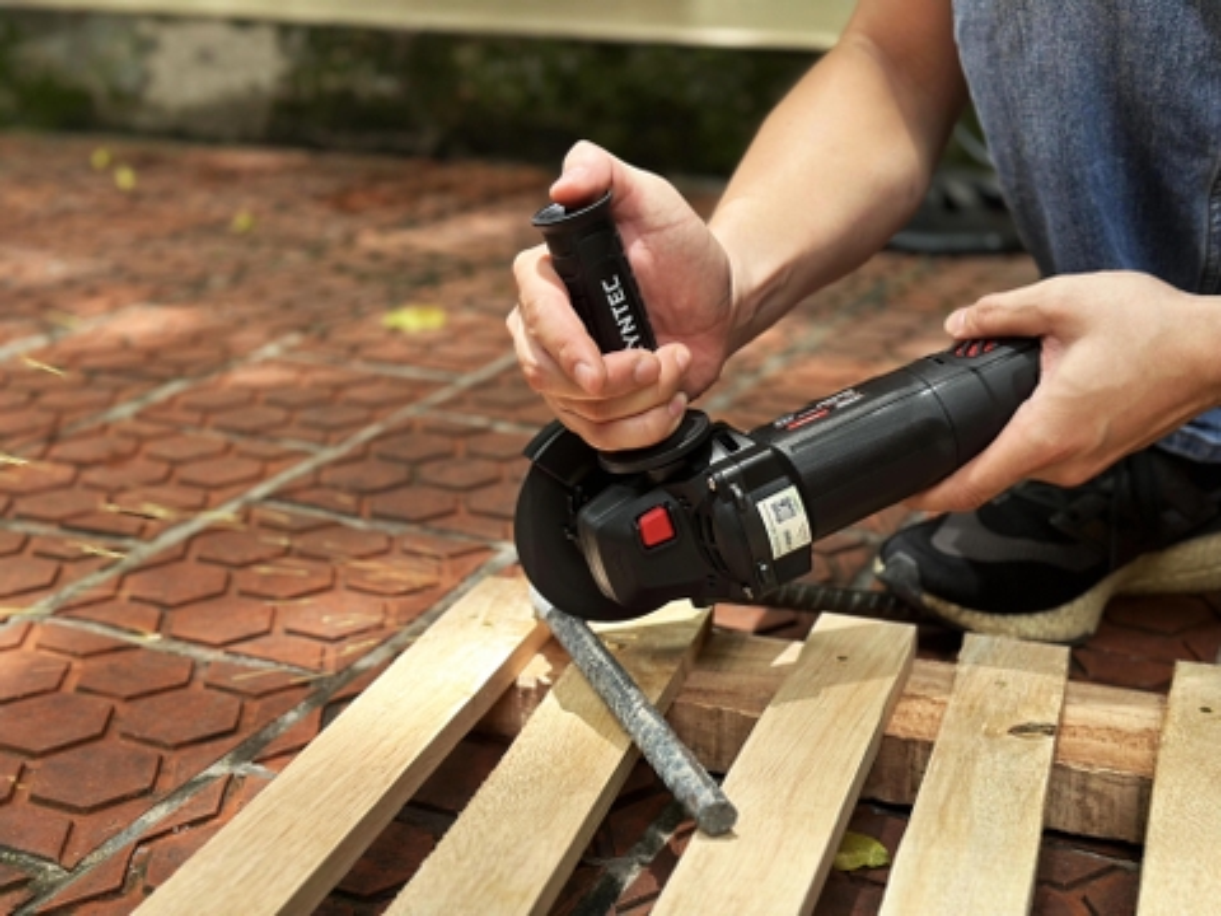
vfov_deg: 30.3
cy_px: 458
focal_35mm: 48
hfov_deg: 39.7
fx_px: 1693
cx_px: 610
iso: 80
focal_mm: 6.86
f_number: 1.78
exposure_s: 1/291
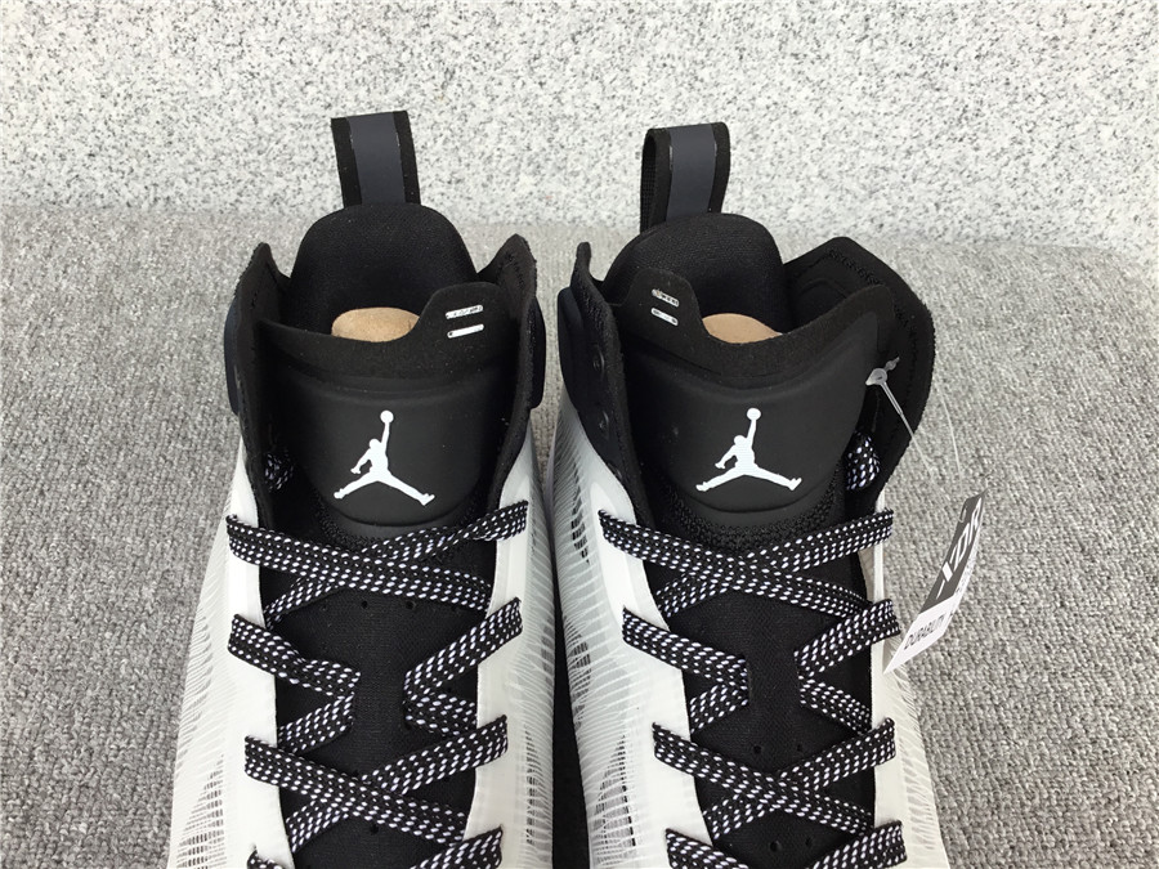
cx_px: 580
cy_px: 434
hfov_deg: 58.4
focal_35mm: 31
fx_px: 1038
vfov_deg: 45.4
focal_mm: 3.3
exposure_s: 1/125
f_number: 2.4
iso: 25
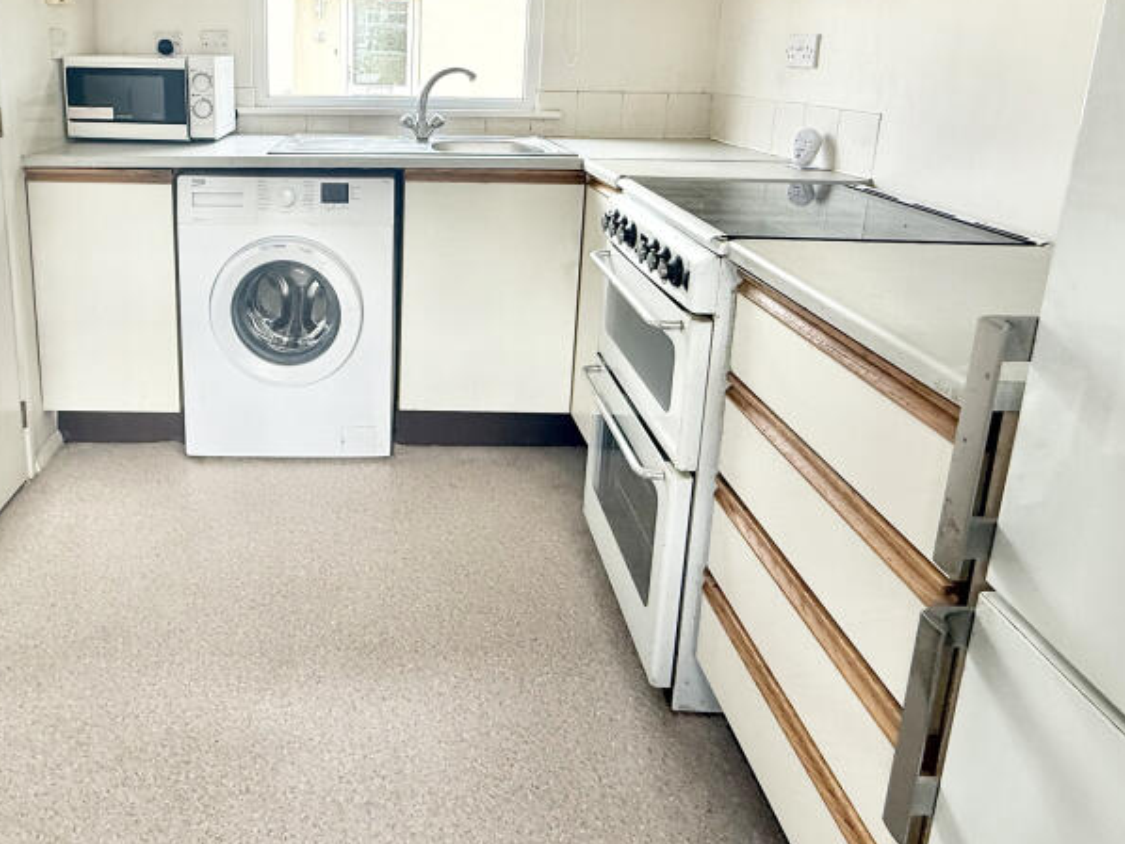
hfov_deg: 69.9
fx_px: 780
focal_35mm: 24
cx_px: 394
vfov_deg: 53.9
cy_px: 200
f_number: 2.2
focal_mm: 2.22
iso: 64
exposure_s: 1/152
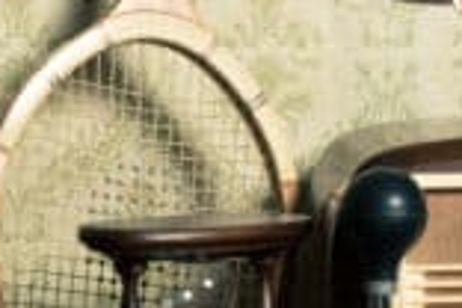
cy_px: 213
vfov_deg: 6.2
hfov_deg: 9.1
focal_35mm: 223
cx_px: -76
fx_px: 2862
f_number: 14
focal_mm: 34
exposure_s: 1/125
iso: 100
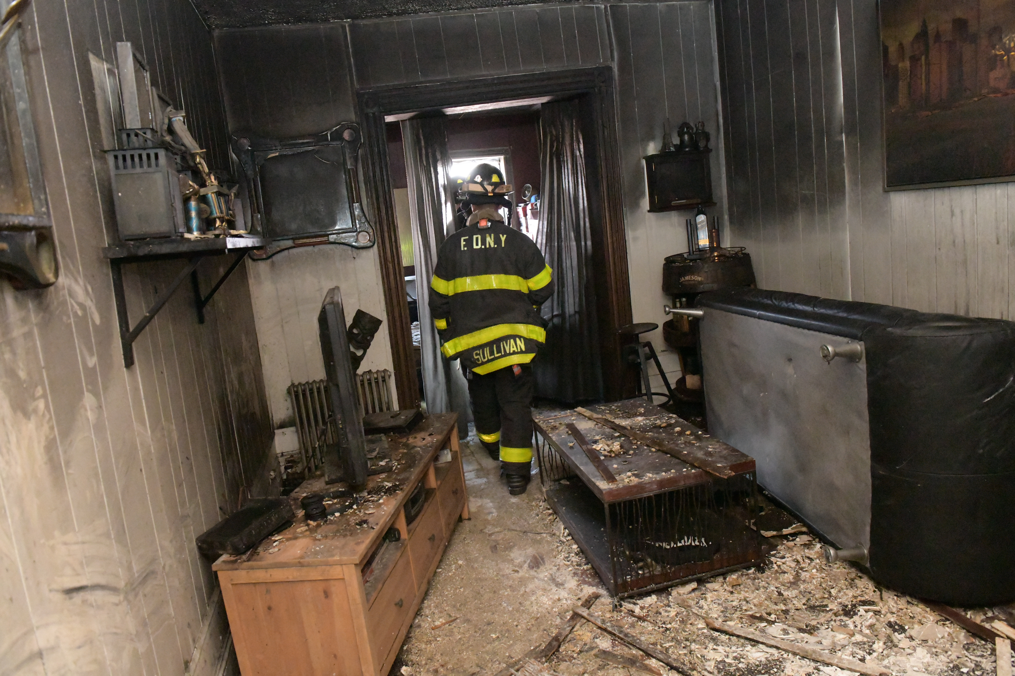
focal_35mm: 24
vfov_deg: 53.1
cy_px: 338
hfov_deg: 73.7
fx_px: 677
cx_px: 508
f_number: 5.6
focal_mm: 24
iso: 25600
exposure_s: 1/160
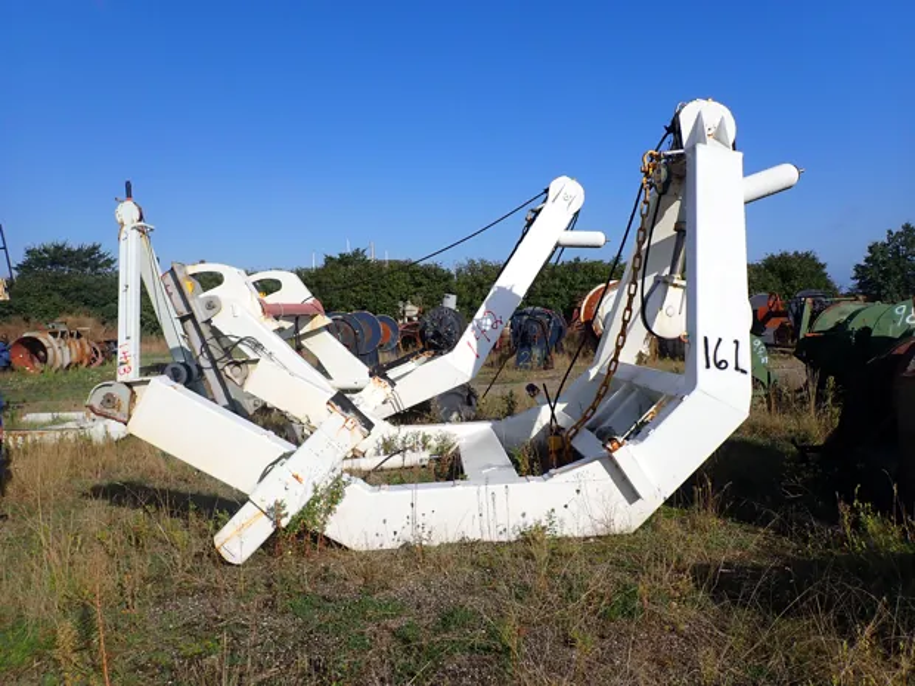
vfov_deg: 54.9
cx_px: 458
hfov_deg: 69.4
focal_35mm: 25
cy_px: 343
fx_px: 661
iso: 100
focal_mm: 4.5
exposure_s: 1/320
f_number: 8
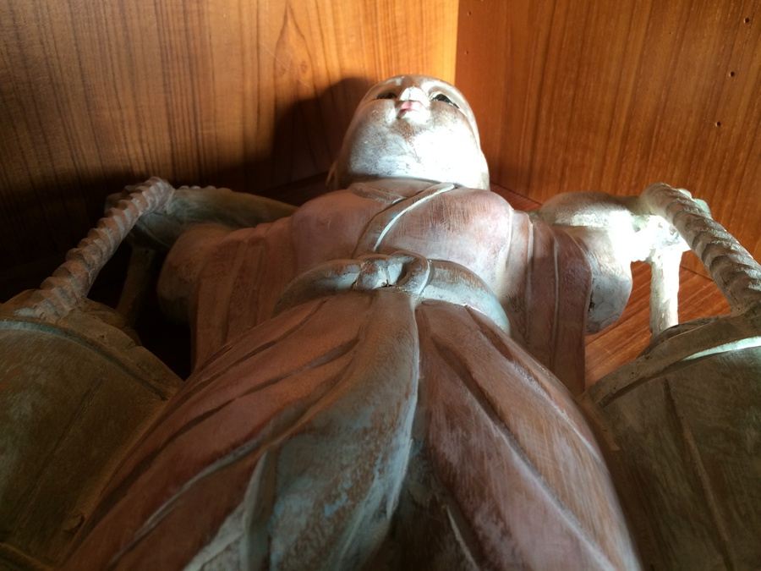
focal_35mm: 30
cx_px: 380
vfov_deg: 46.8
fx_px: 660
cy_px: 286
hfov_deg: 60.0
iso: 100
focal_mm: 4.12
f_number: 2.2
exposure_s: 1/30
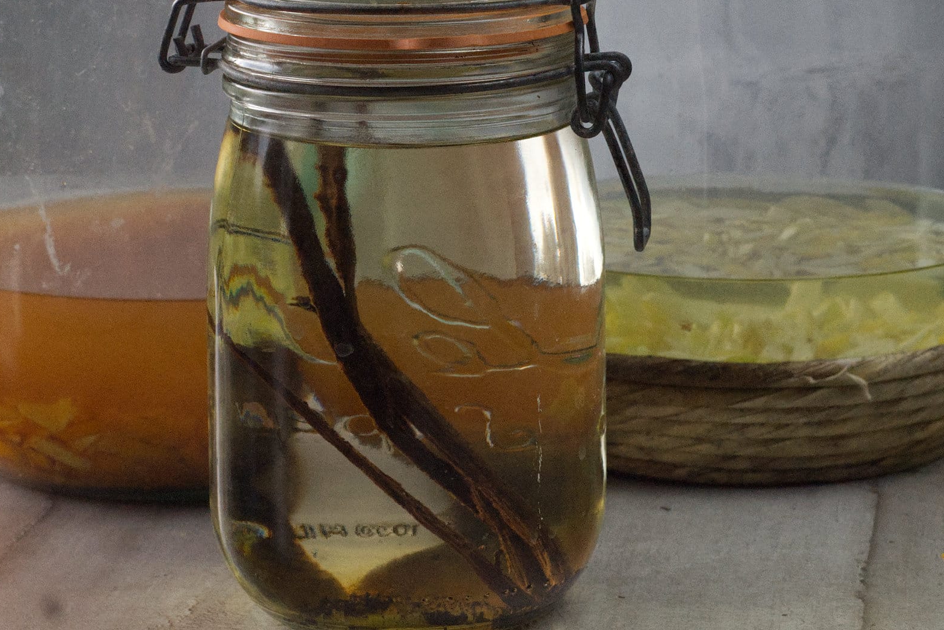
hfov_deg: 23.6
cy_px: 308
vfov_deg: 15.9
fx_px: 2255
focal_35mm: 86
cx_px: 534
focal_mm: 50
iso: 1600
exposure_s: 1/100
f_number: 8
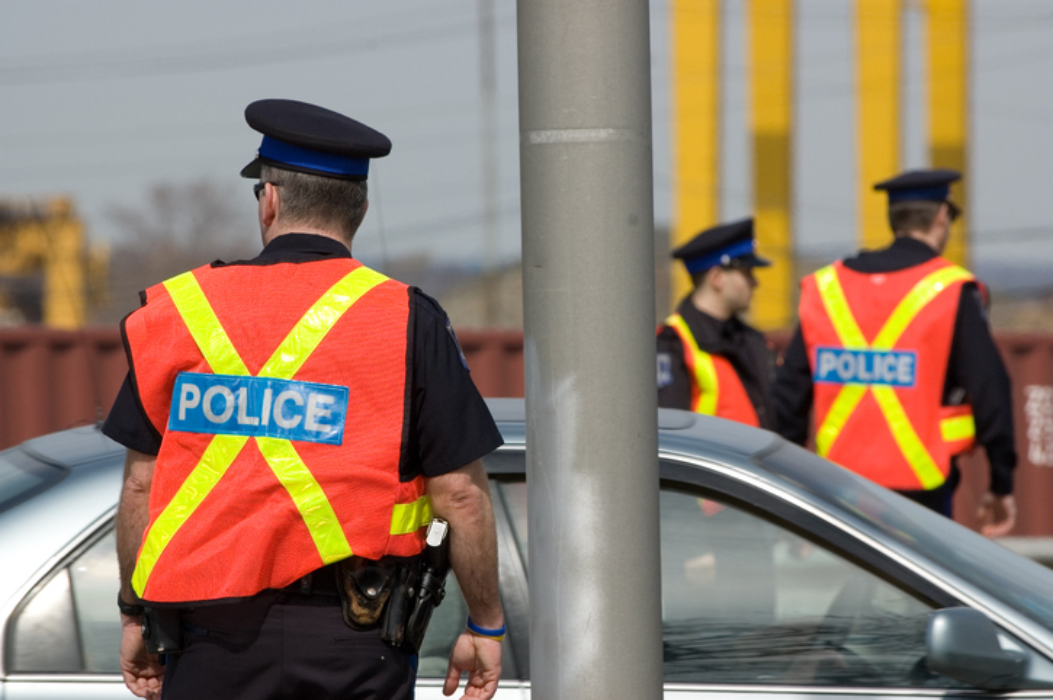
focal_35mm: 450
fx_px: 13150
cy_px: 350
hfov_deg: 4.6
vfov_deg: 3.0
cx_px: 526
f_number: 8
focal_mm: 300
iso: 200
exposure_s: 1/800
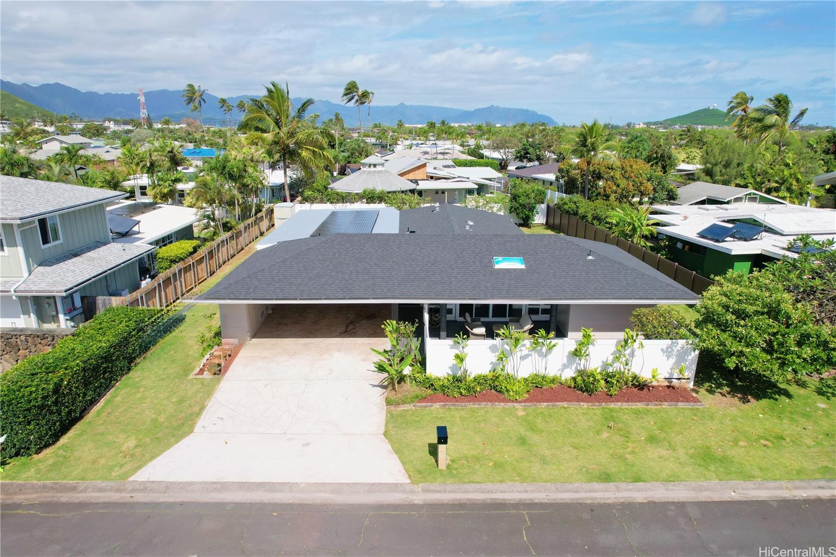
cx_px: 418
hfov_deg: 78.6
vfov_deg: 57.2
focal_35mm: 22
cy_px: 278
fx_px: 511
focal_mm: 8.38
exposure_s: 1/3000
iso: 200
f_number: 2.8
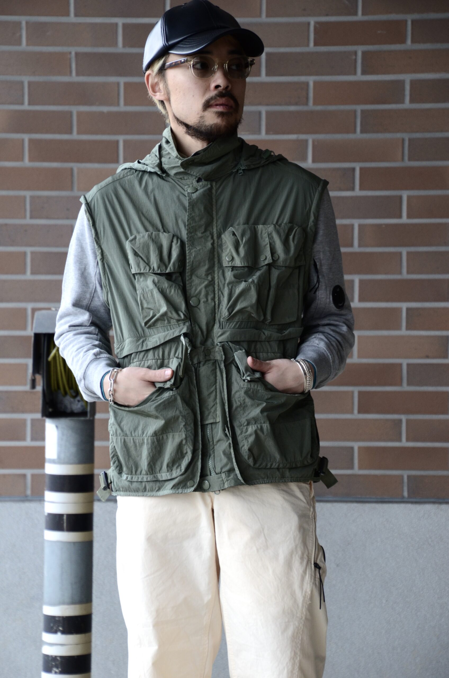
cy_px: 339
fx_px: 2818
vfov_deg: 13.7
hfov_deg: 9.1
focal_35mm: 150
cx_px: 224
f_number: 5.6
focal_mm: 100
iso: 640
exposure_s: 1/100
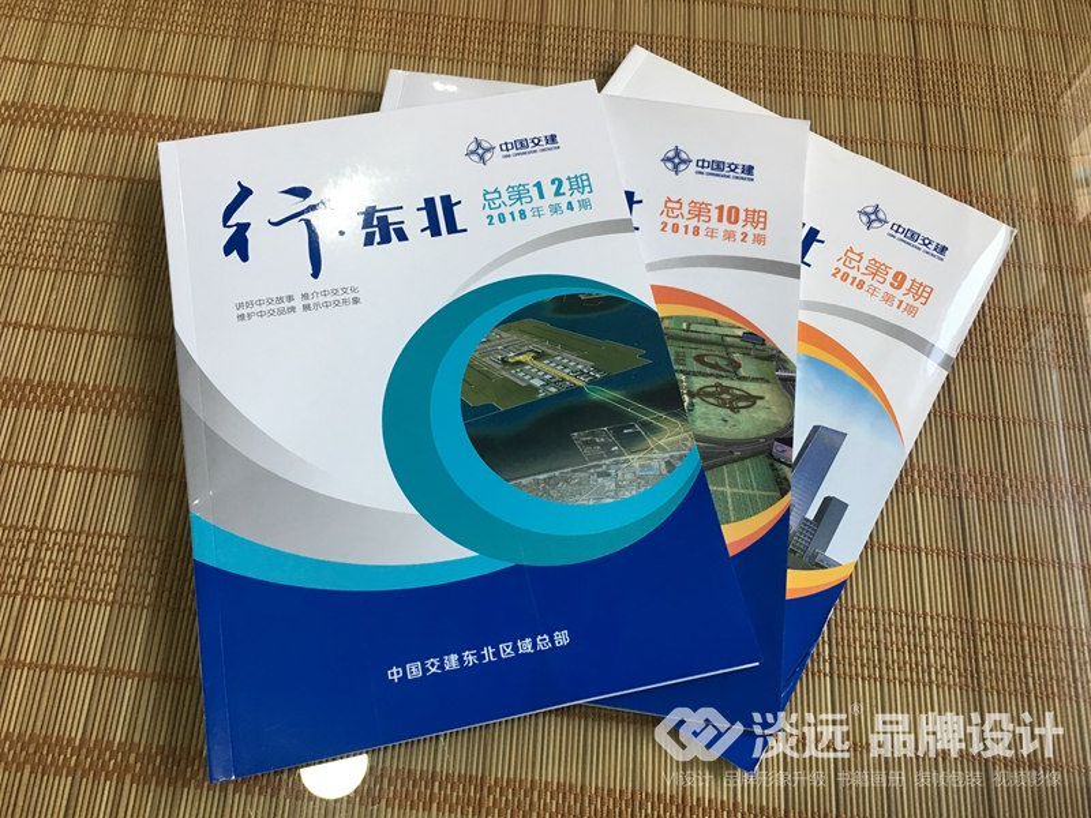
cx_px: 546
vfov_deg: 48.2
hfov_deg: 61.7
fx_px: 914
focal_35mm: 29
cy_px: 409
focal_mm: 4.15
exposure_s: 1/33
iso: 50
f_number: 2.2
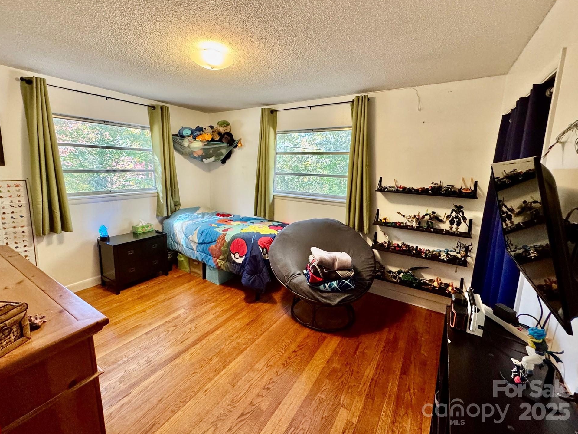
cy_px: 204
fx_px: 251
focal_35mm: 15
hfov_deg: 98.1
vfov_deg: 81.7
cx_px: 283
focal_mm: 2.22
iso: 400
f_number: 2.2
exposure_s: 1/60
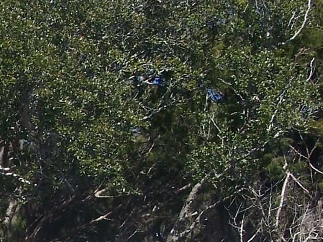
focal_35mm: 174
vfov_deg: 8.3
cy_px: 366
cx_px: -322
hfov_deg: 10.4
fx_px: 1624
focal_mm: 7.8
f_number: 4
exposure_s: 1/400
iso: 64
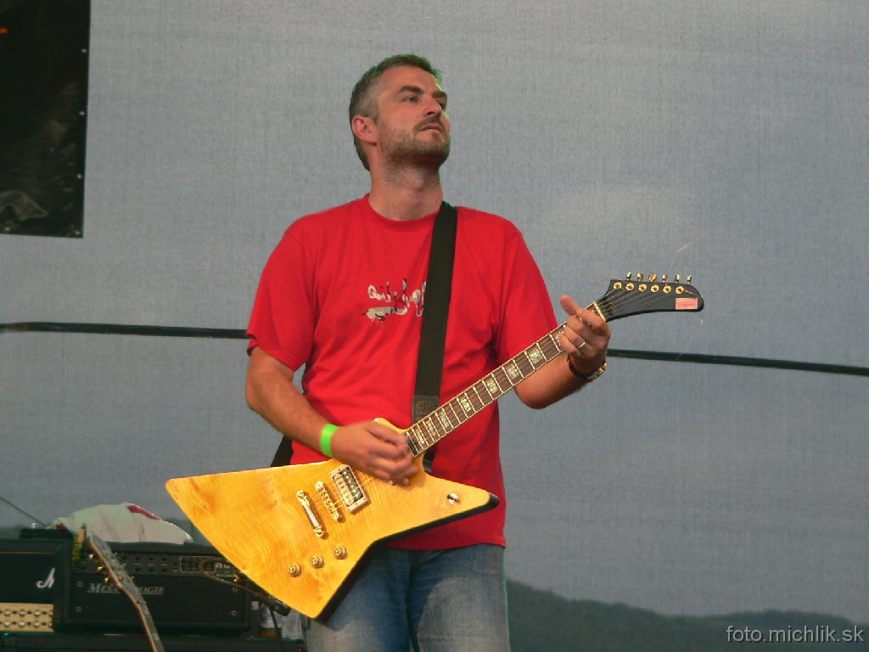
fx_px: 3088
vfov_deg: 12.0
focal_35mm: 123
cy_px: 326
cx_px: 434
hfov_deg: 16.0
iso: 100
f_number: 2.8
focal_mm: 20.5
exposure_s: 1/50
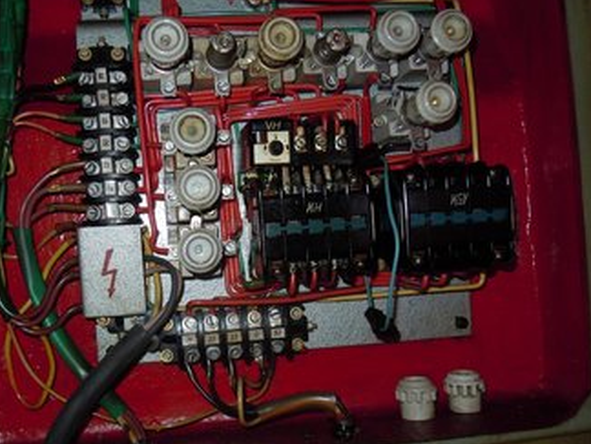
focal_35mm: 37
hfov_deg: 49.8
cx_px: 232
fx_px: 632
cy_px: 254
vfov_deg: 38.6
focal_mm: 5.4
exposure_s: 1/30
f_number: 3.5
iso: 160
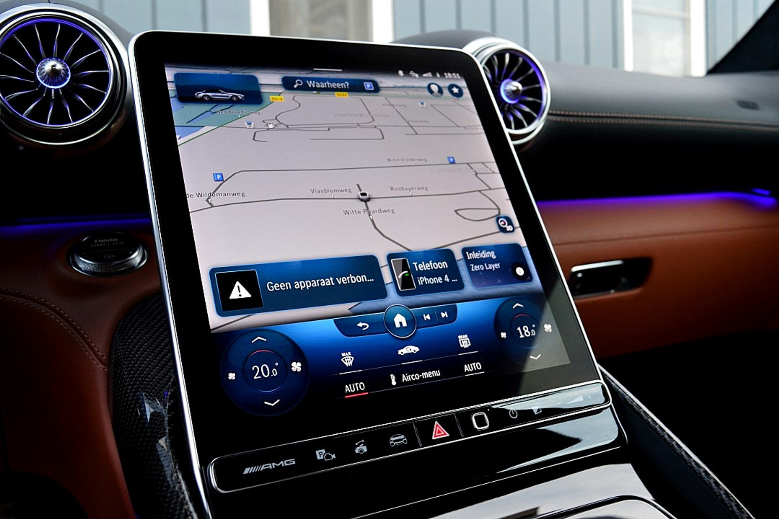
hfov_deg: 57.2
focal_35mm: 33
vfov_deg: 40.0
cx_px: 390
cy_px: 260
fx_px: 714
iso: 800
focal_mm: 22
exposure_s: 1/60
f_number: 6.3
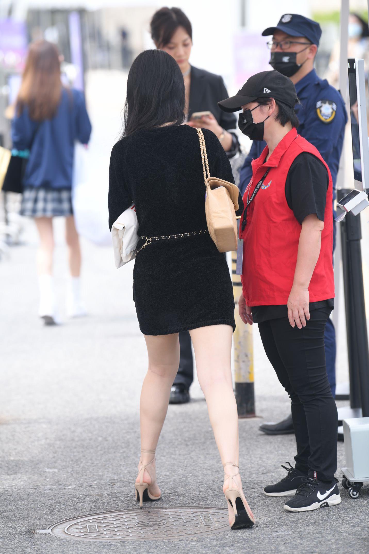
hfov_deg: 6.9
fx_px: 3074
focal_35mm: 200
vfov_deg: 10.3
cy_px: 277
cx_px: 184
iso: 250
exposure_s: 1/400
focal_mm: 200
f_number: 4
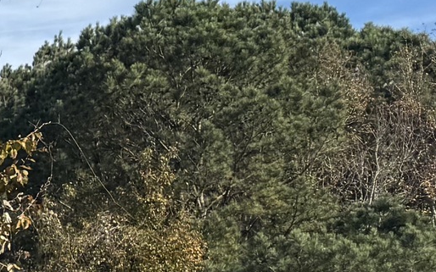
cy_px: 301
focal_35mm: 152
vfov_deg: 8.6
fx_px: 1806
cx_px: -843
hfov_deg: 10.3
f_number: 1.78
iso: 80
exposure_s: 1/2703
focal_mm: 6.76
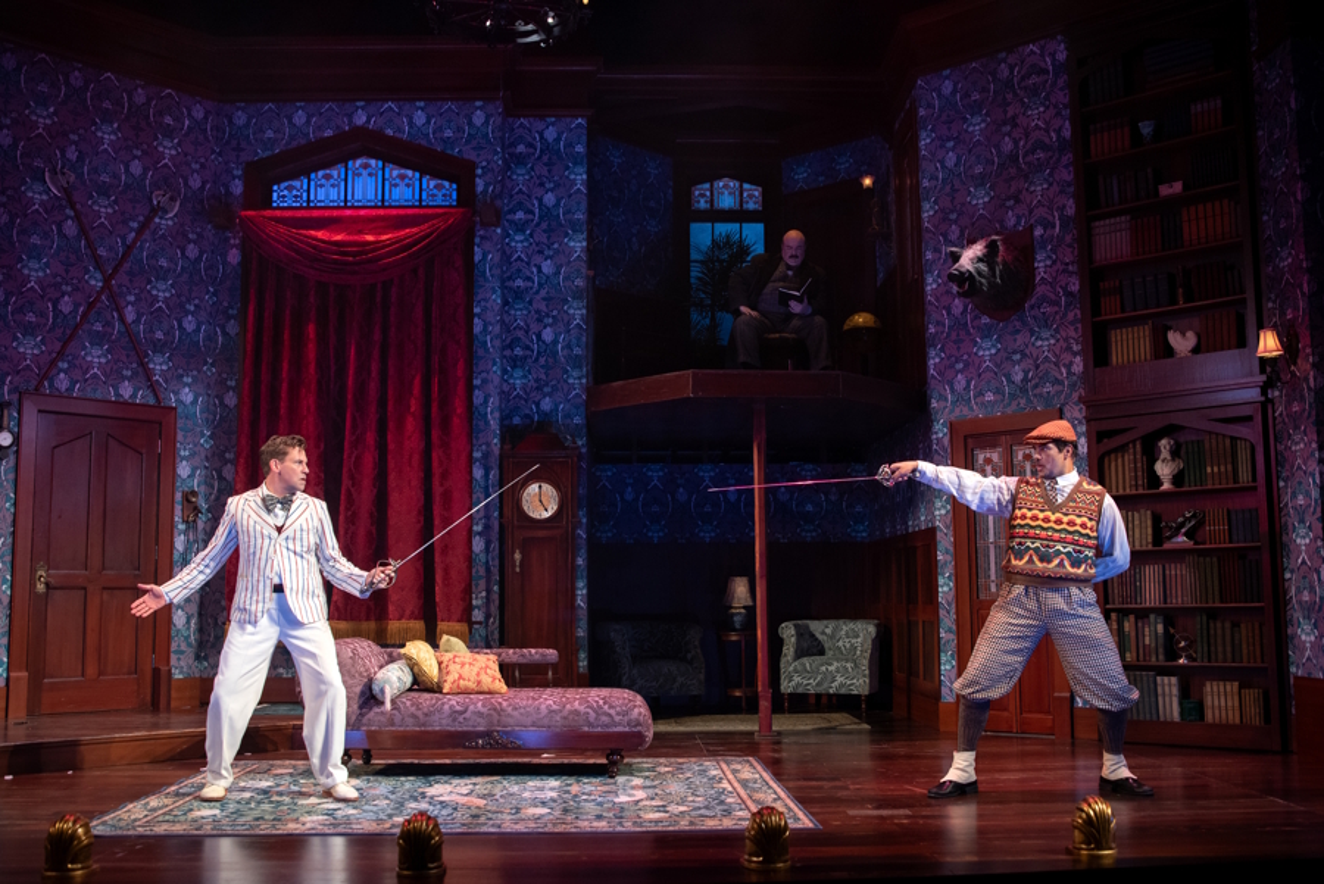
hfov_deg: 54.4
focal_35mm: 35
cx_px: 662
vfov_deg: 37.9
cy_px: 442
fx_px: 1288
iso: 1600
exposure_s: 1/320
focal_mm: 35
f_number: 3.5
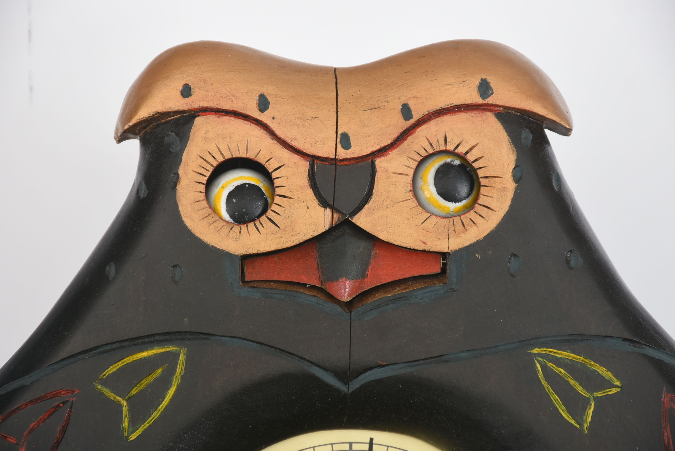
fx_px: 3940
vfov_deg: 6.6
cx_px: 338
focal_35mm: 210
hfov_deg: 9.8
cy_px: 226
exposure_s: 1/160
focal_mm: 140
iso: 200
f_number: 9
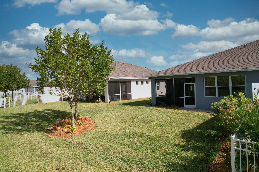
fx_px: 158
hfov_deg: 78.6
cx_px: 130
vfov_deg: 57.2
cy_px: 86
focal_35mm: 22
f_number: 2.8
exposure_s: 1/90
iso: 100
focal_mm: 8.4
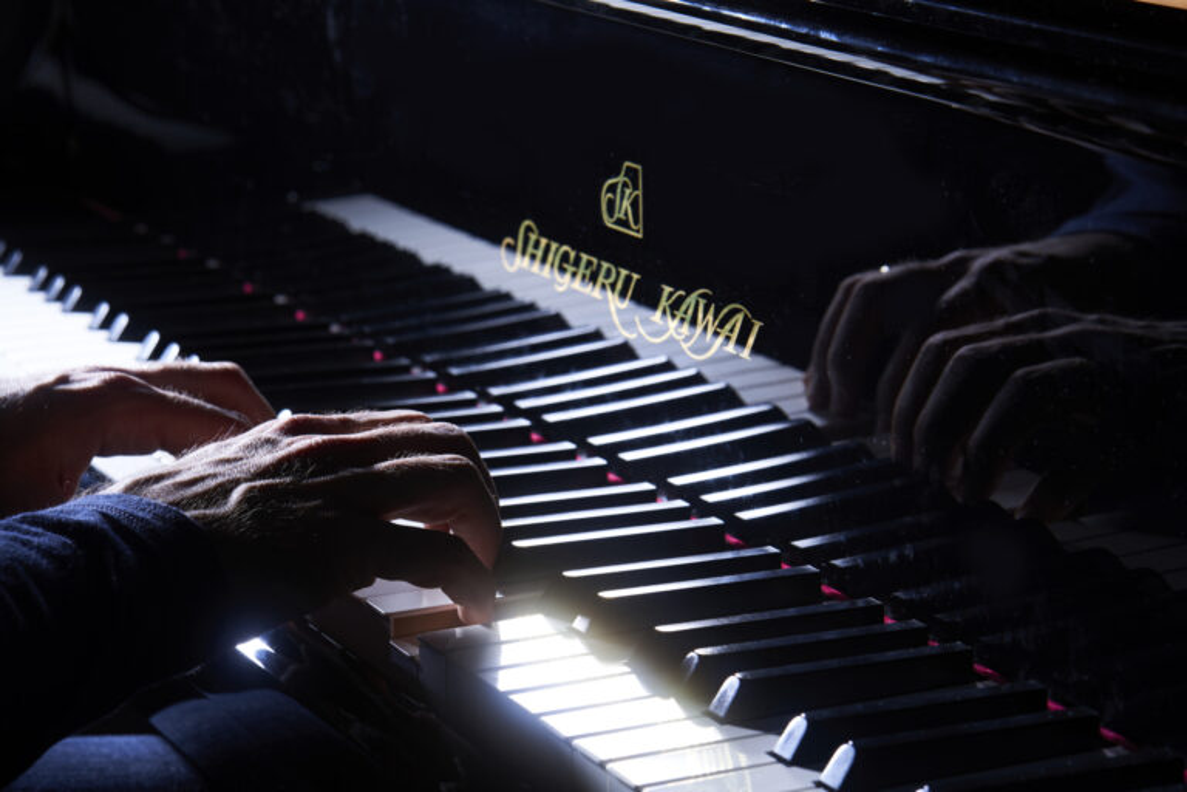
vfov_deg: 16.1
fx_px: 2802
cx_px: 594
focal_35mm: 85
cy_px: 396
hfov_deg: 23.9
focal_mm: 85
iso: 100
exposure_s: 1/125
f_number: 9
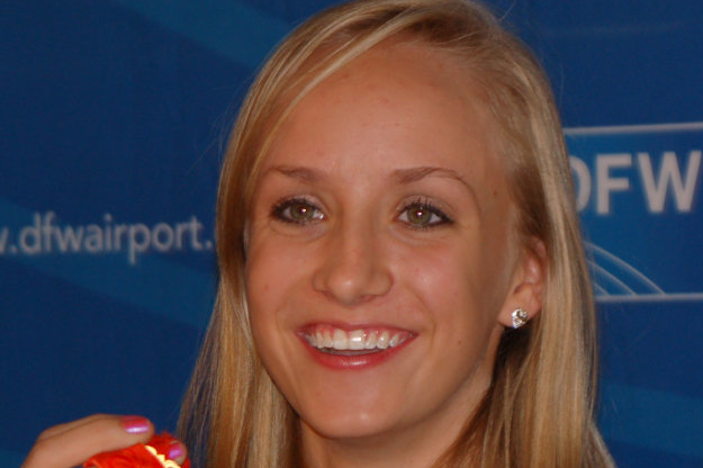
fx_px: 5992
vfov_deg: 4.5
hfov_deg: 6.7
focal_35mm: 307
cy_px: 376
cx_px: 513
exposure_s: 1/60
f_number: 5.6
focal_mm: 100
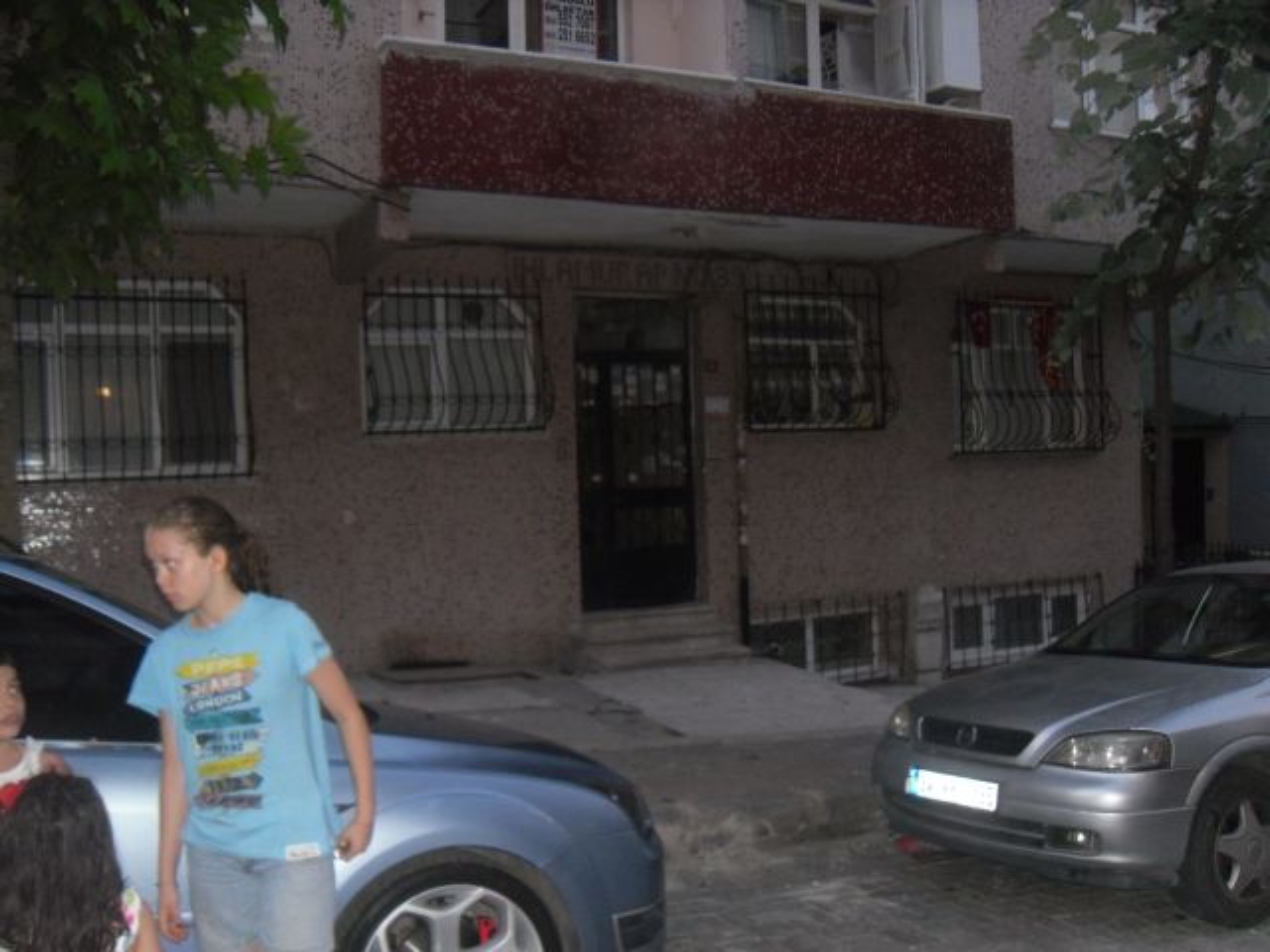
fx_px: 1247
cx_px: 635
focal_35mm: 34
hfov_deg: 54.0
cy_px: 476
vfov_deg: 41.8
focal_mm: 6
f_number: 2.8
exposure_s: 1/45
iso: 400
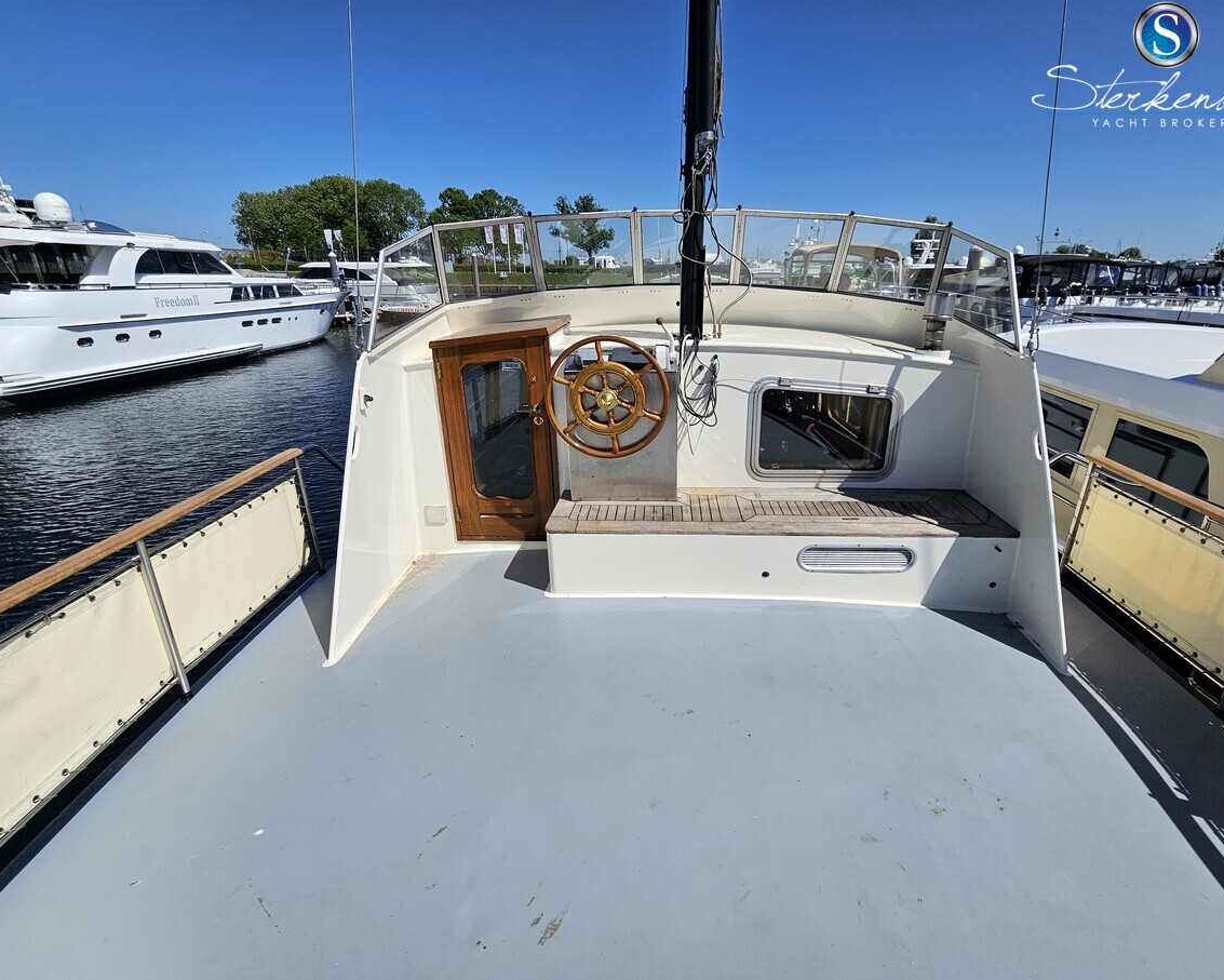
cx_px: 659
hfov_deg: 100.5
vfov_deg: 88.0
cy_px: 474
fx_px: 507
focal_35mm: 14
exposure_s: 1/5200
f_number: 2.2
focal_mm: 2.2
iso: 50
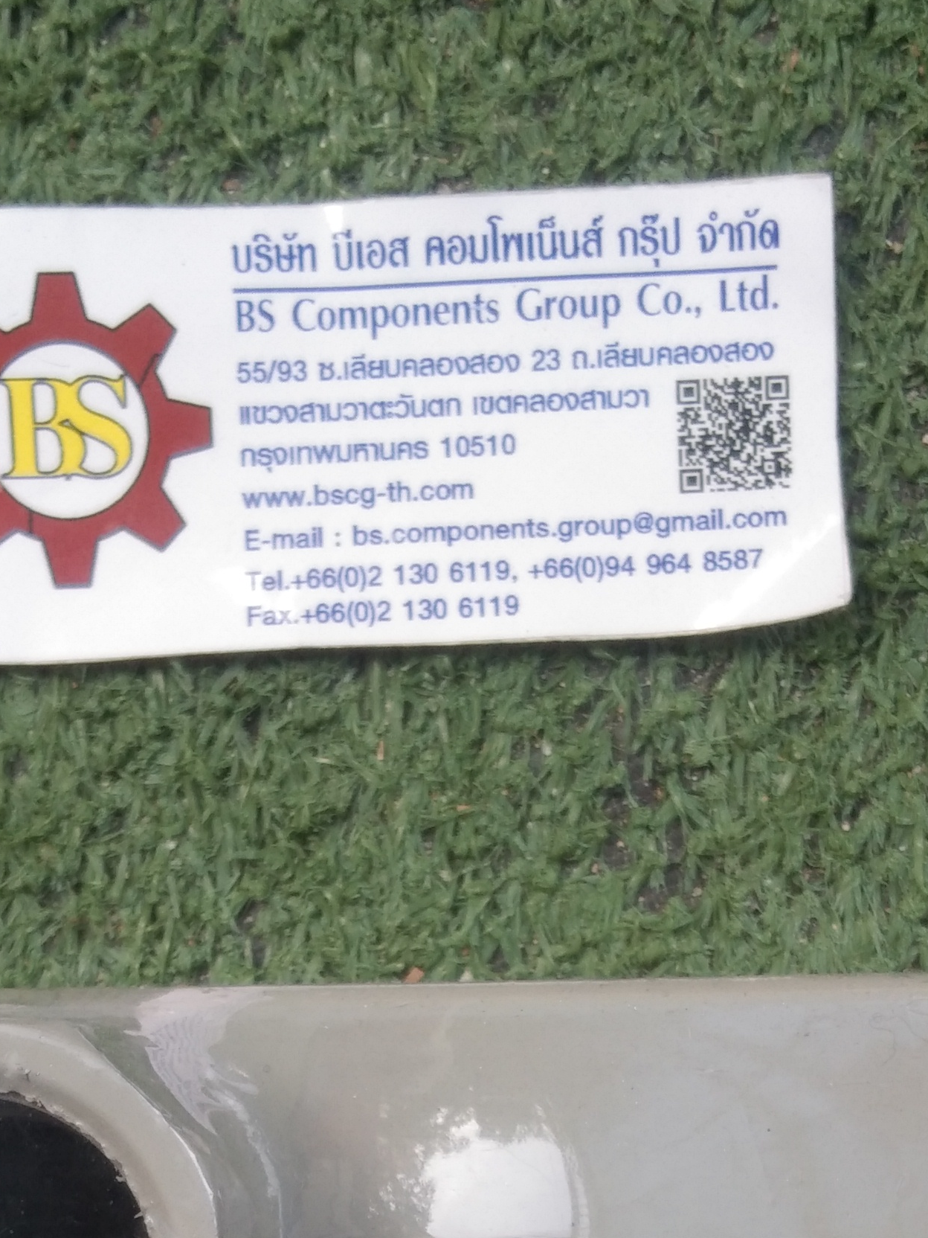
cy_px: 1247
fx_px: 2681
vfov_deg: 24.7
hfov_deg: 19.6
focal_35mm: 75
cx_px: 388
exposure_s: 1/100
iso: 50
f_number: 2.2
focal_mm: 3.65
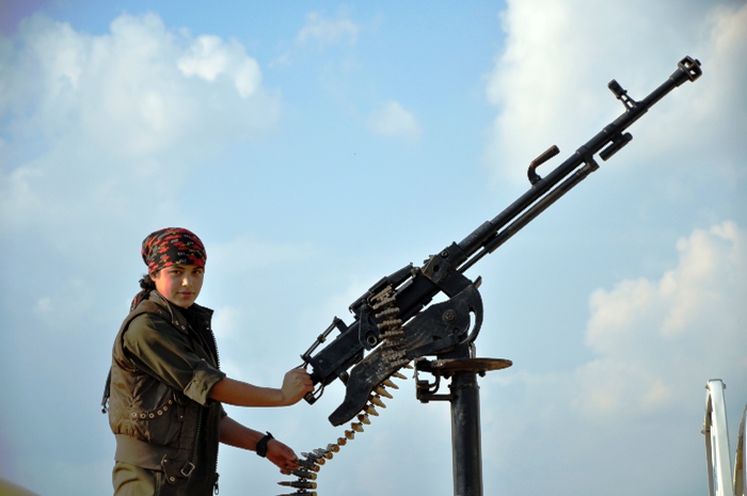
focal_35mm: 138
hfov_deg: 14.9
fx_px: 2860
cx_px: 374
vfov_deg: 9.9
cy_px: 248
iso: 200
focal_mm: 92
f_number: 6.3
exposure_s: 1/800
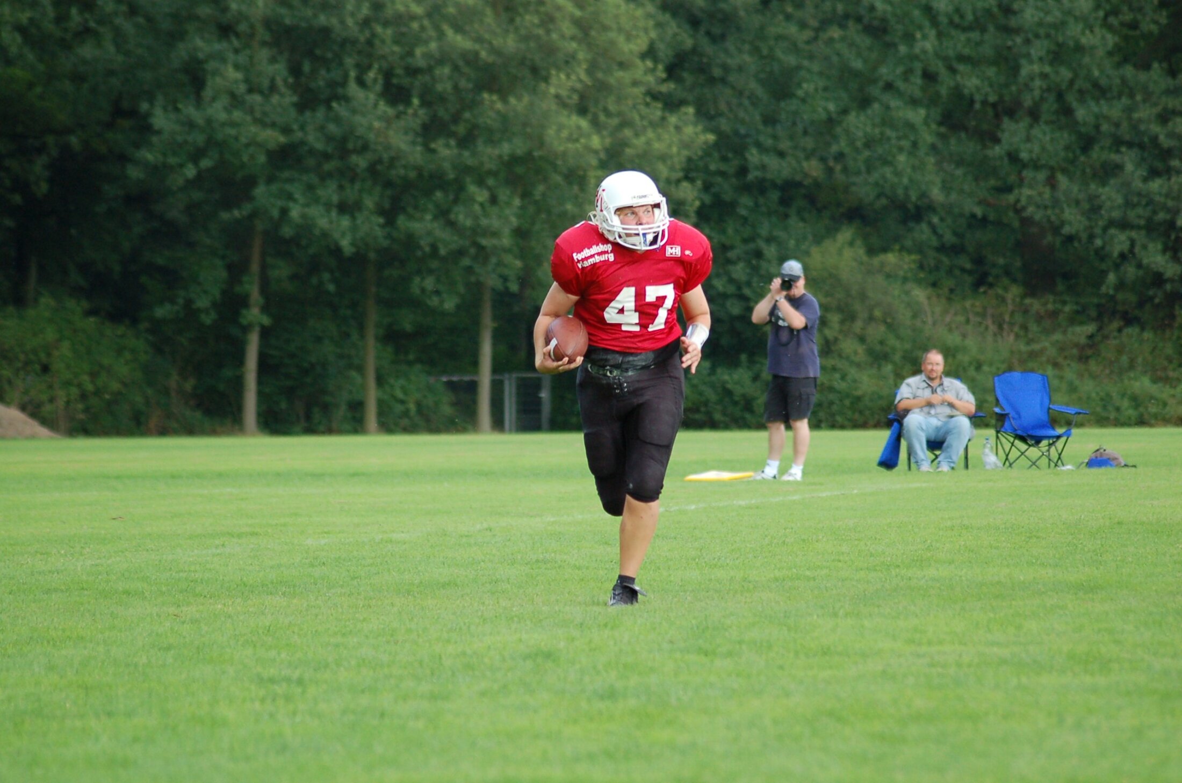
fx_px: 6636
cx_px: 591
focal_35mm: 202
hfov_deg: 10.2
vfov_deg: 6.8
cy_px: 392
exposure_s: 1/500
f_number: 4.5
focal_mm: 135
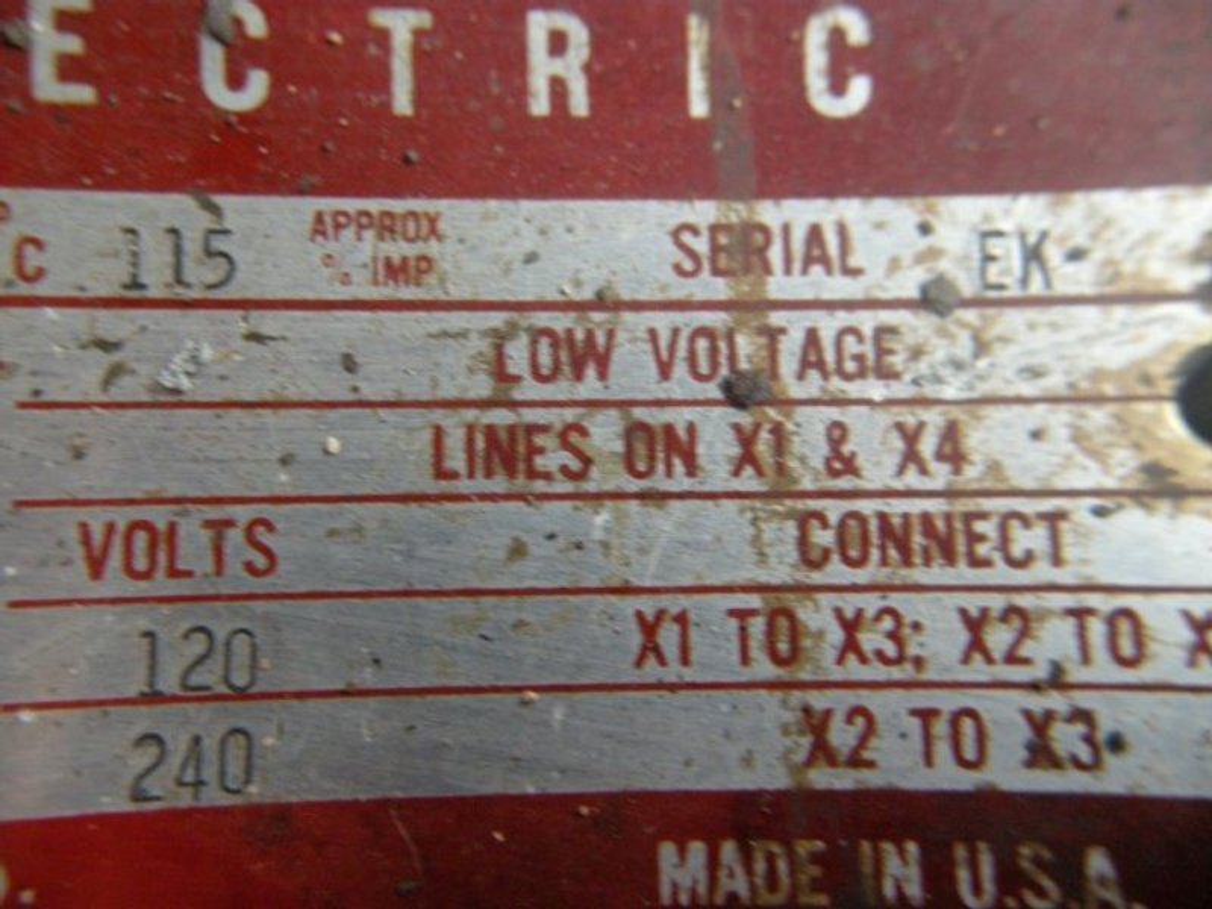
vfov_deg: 40.7
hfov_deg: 52.6
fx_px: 1225
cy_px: 454
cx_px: 606
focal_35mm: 35
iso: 400
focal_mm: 7.5
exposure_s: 1/15.7
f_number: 2.7
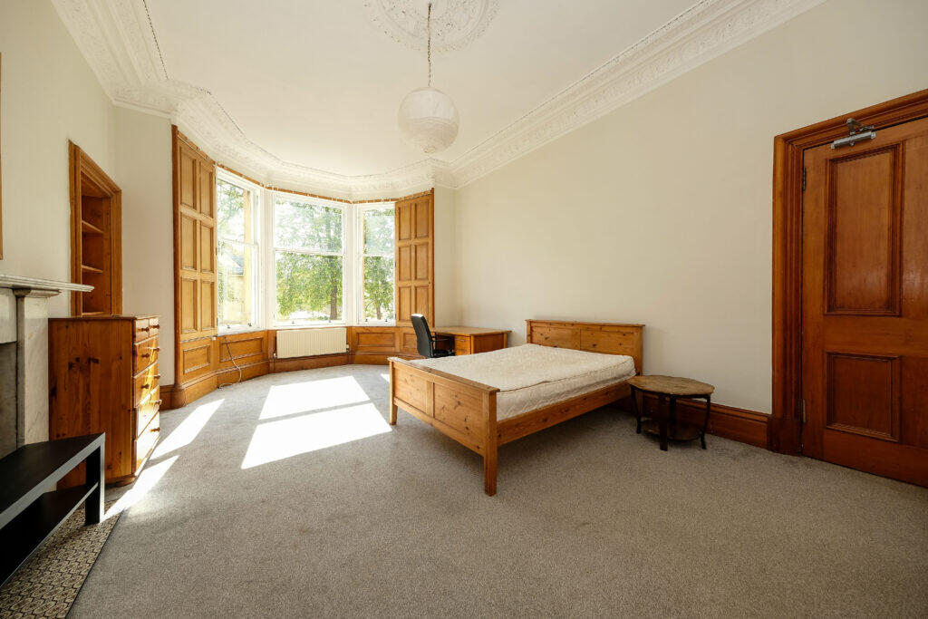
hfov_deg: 112.6
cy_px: 310
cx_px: 464
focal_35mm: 12
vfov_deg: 90.0
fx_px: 309
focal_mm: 8
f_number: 5.6
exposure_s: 1/60
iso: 200
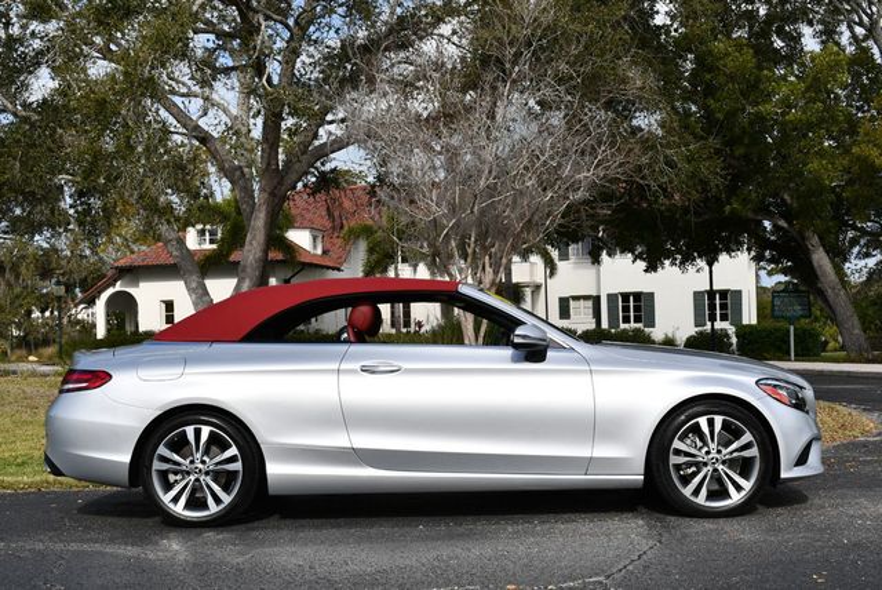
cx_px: 441
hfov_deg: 41.1
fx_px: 1177
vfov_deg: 28.1
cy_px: 295
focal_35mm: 48
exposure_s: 1/320
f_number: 9
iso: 100
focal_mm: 24
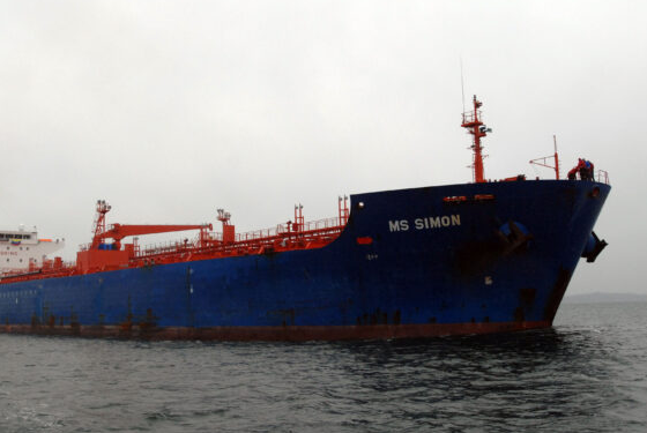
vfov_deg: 32.7
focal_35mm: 41
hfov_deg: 47.1
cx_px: 262
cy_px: 234
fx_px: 738
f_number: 6.3
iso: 400
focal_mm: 22
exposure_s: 1/500
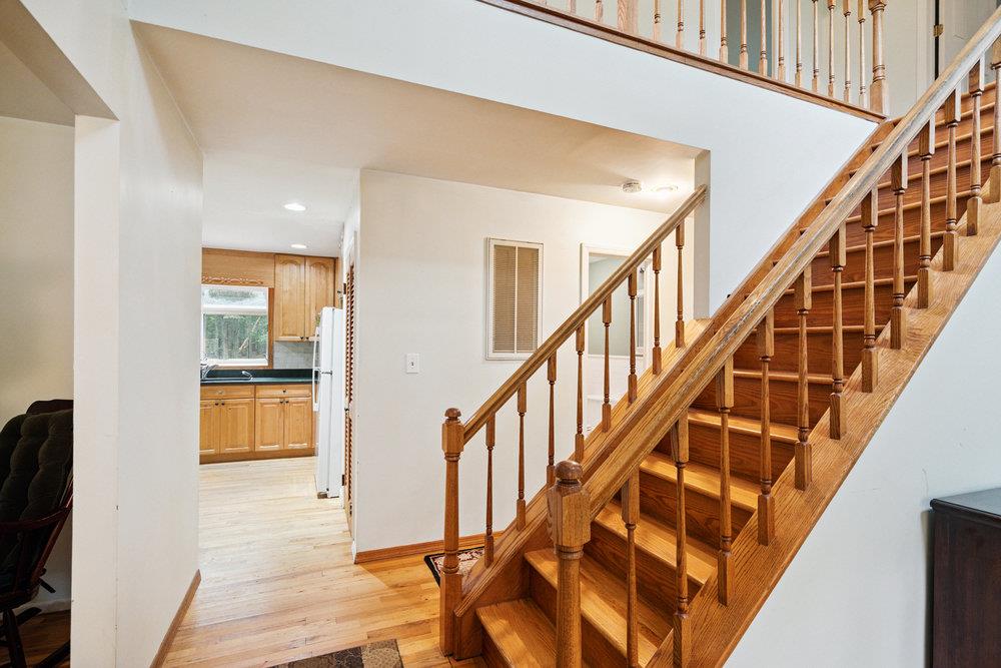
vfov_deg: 73.8
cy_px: 334
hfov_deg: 96.7
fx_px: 445
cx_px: 500
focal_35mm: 16
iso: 2000
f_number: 5.6
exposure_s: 1/80
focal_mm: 16
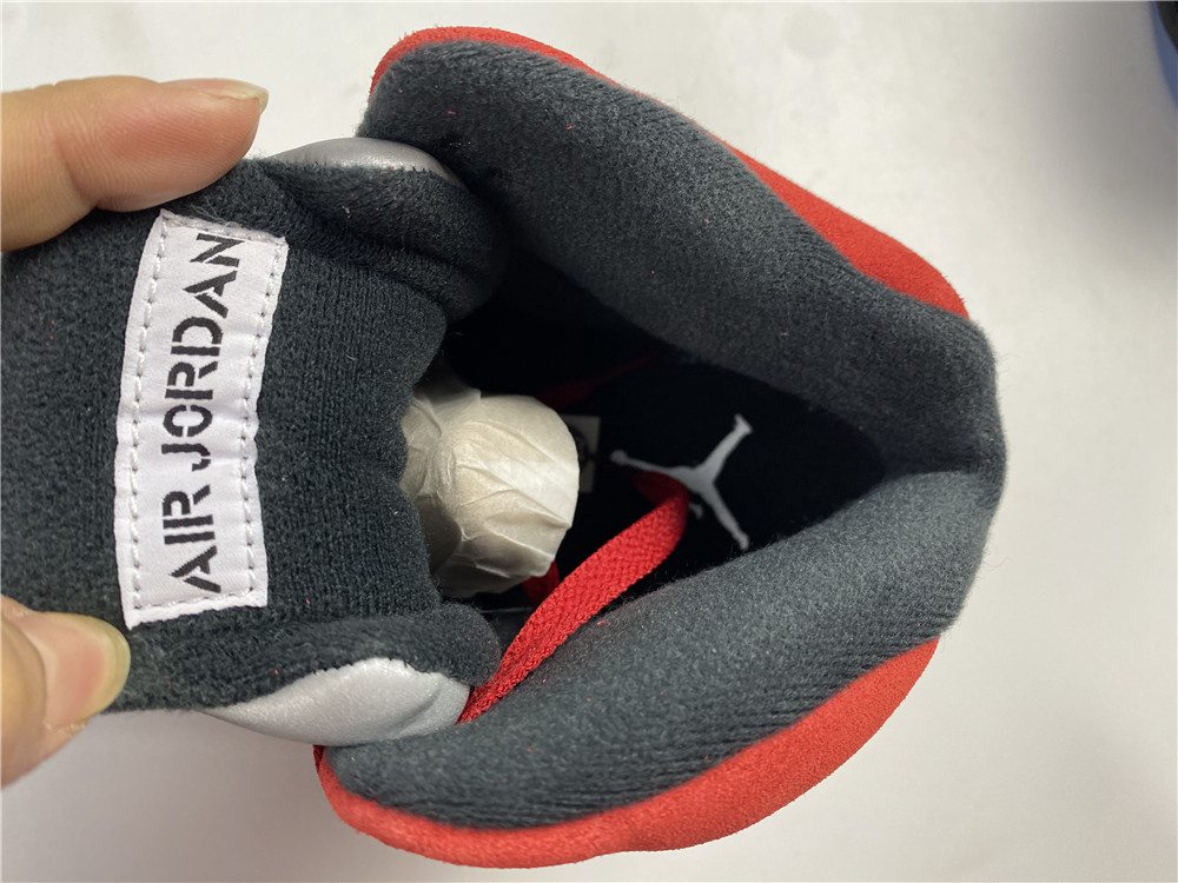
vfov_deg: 53.1
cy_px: 442
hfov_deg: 67.3
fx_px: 885
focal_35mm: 26
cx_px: 589
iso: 80
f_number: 1.8
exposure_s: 1/100
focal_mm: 4.25
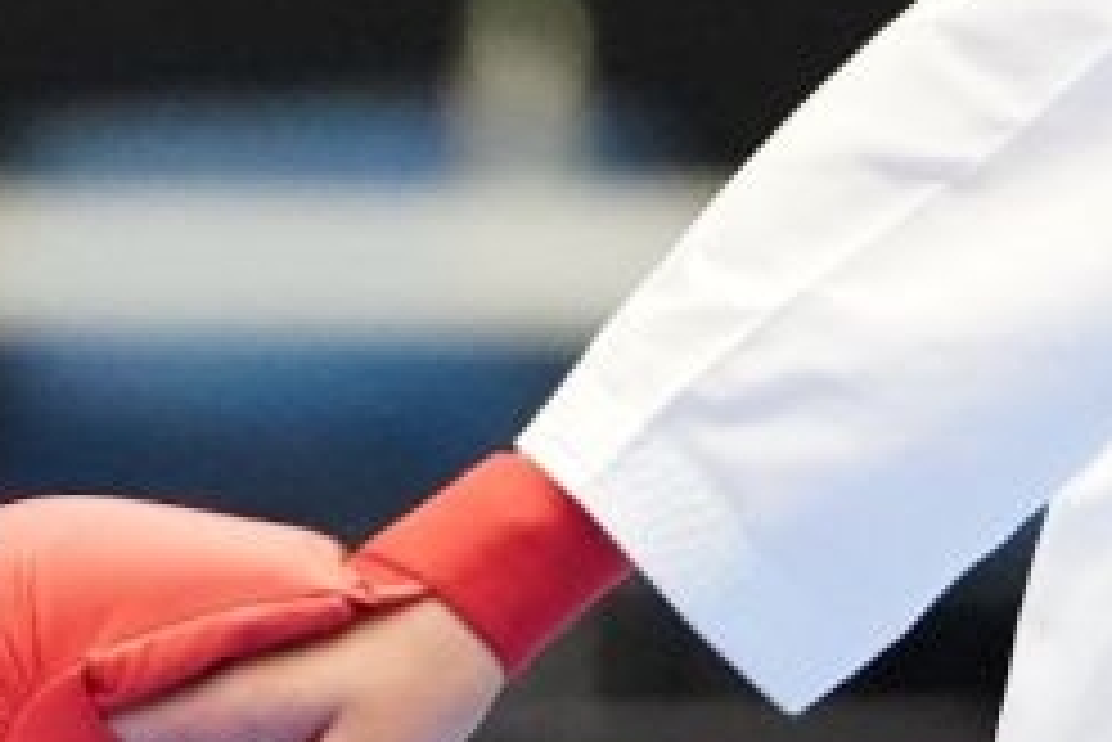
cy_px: -746
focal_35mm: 1456
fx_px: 44999
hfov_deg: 1.4
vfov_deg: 0.9
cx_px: 2292
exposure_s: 1/1000
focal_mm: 200
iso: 6400
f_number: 2.8
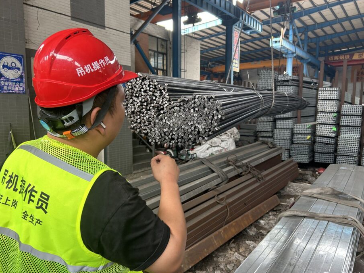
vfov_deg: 51.3
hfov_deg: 65.3
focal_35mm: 27
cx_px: 175
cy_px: 141
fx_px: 284
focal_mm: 5.7
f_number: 1.5
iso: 40
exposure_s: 1/121
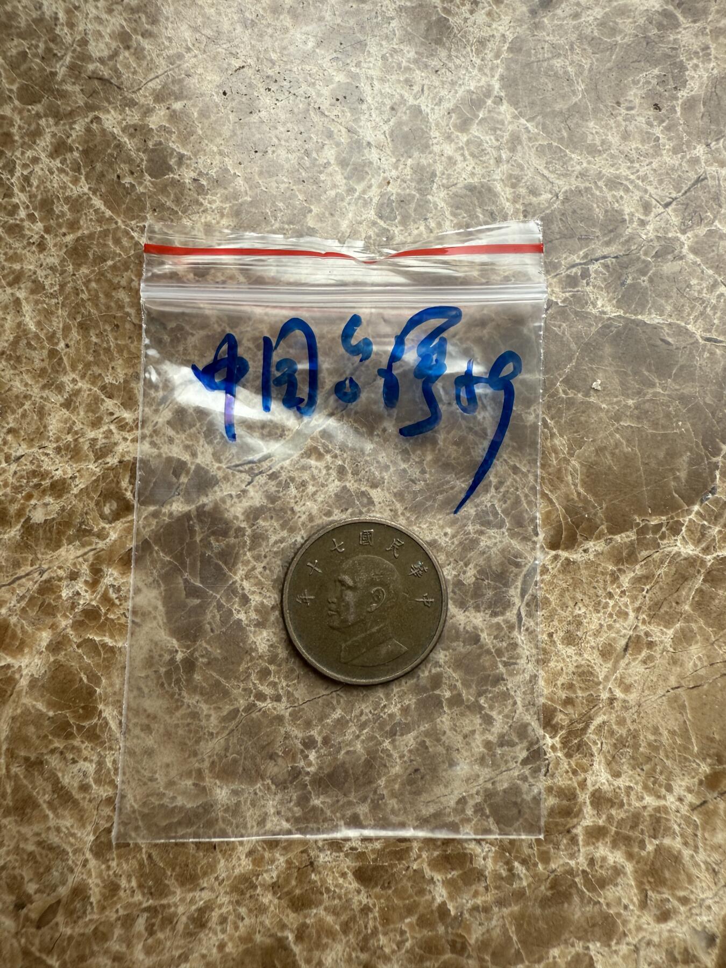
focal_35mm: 24
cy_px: 484
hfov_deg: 56.8
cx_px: 363
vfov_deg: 71.6
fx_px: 671
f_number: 2.2
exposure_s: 1/99
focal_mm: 2.22
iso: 50
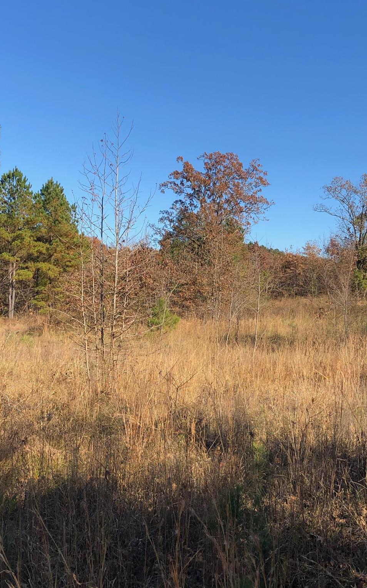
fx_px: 720
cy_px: 331
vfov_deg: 44.3
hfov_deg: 28.6
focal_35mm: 45
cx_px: 191
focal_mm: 4
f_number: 1.8
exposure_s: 1/1091
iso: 20
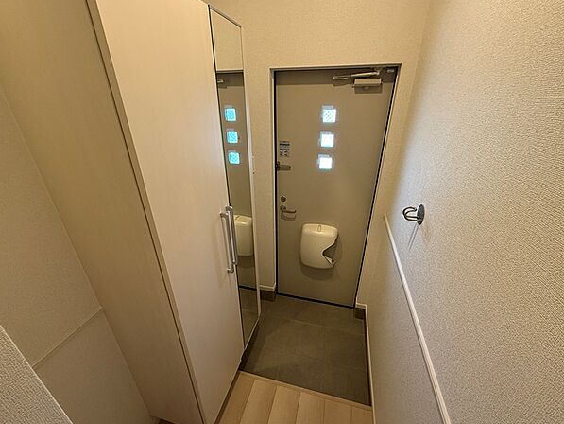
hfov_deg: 98.2
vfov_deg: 81.7
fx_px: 244
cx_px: 280
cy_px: 221
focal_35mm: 15
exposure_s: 1/70
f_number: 2.2
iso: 320
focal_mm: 2.22
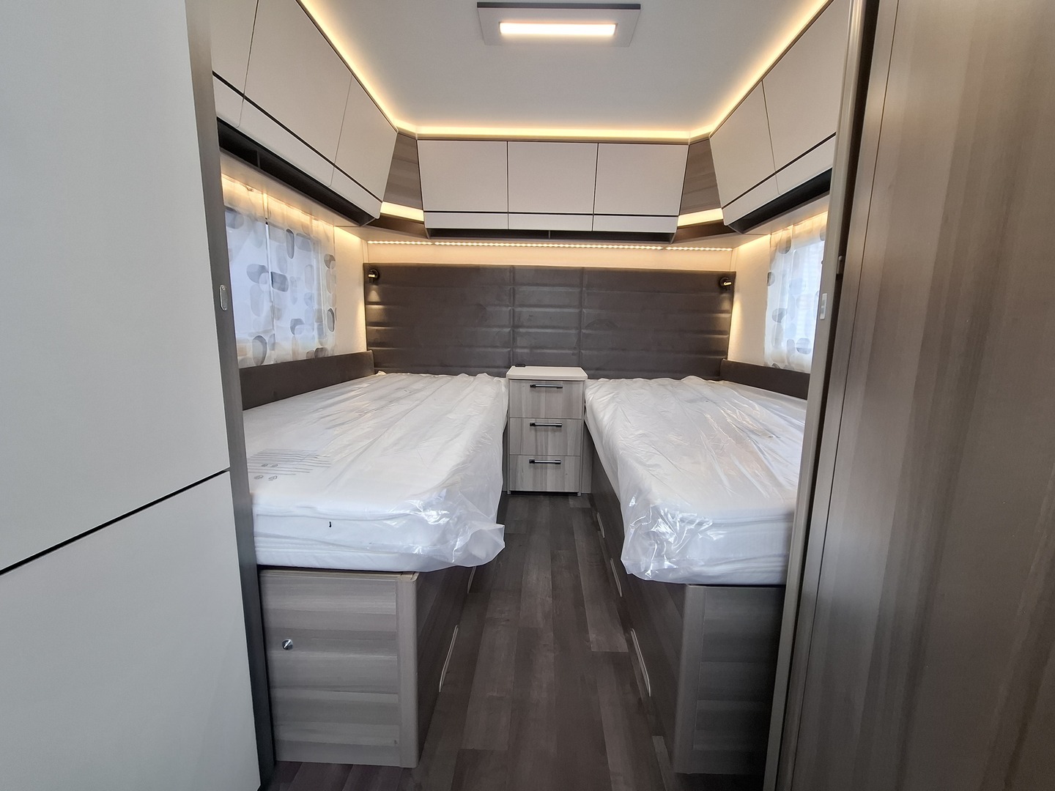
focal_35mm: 13
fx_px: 396
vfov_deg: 89.9
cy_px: 396
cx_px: 528
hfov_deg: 106.2
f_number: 2.2
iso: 80
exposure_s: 1/50
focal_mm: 1.74
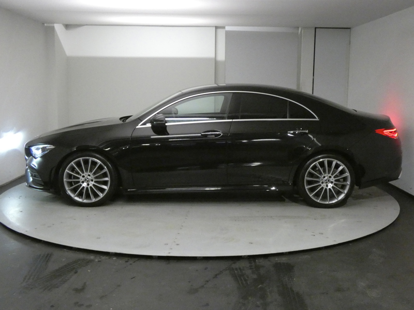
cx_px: 207
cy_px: 155
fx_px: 466
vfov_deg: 36.8
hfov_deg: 47.9
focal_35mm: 39
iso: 2000
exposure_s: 1/125
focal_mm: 7.1
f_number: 3.6
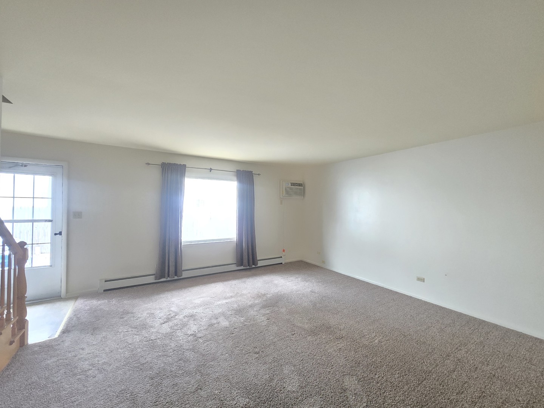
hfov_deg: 106.2
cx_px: 272
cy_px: 204
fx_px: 204
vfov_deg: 89.9
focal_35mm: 13
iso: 1000
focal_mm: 2.2
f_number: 2.2
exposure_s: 1/60
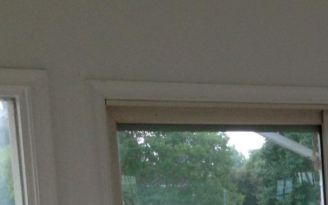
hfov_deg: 15.4
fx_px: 1108
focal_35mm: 124
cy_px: 276
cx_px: 514
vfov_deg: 10.3
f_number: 2.4
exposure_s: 1/120
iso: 100
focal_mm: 4.13
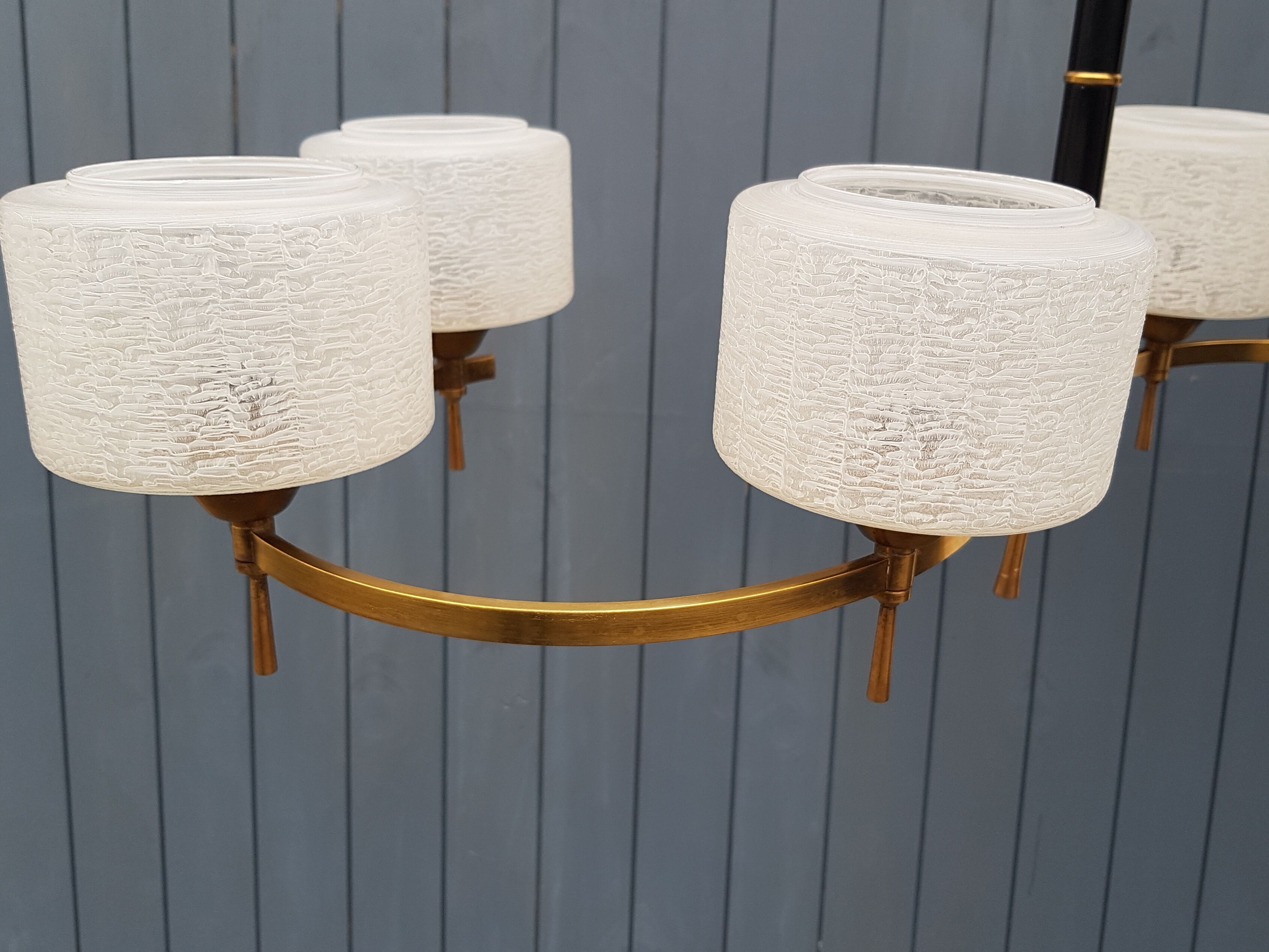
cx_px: 702
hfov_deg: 58.2
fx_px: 1136
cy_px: 427
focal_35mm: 31
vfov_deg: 45.4
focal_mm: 4.2
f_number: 1.7
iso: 50
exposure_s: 1/100
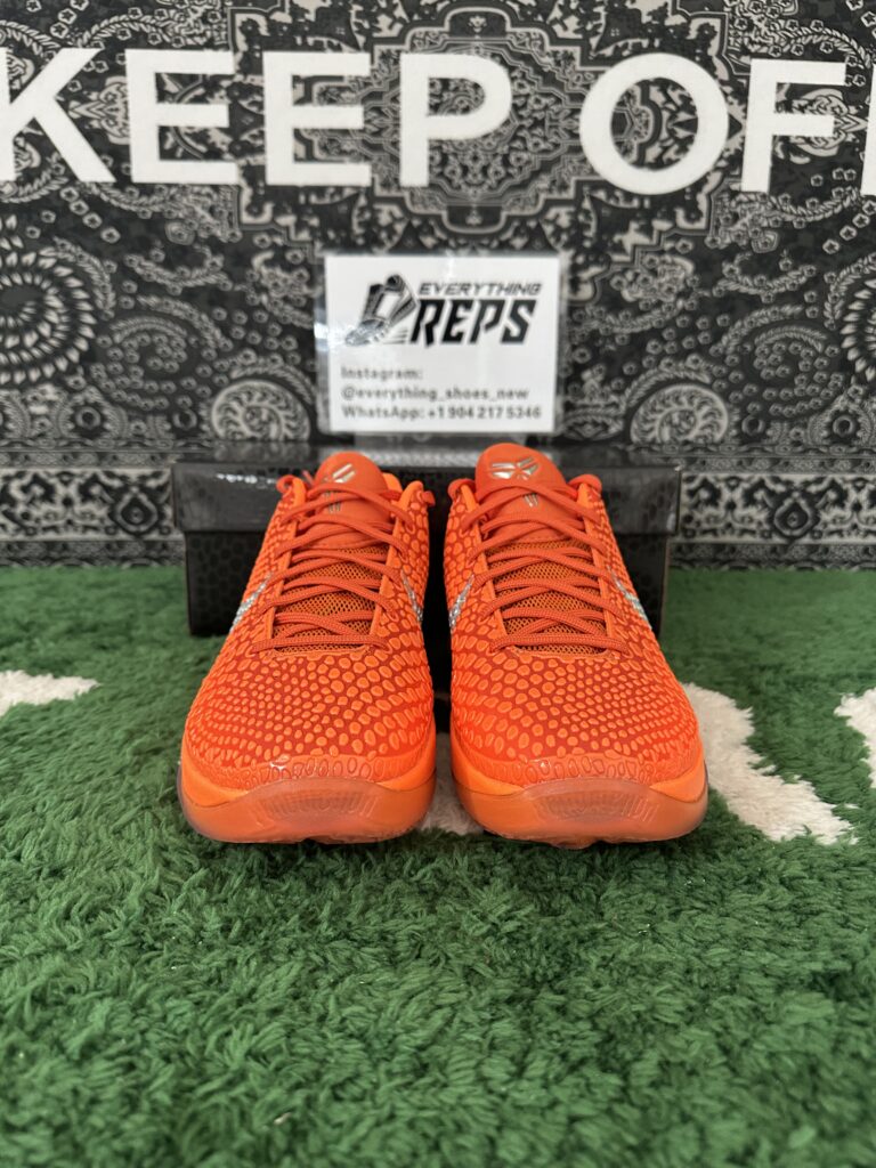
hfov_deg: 56.8
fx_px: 810
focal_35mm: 24
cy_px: 584
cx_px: 438
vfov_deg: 71.6
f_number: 1.78
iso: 400
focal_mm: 6.86
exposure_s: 1/50
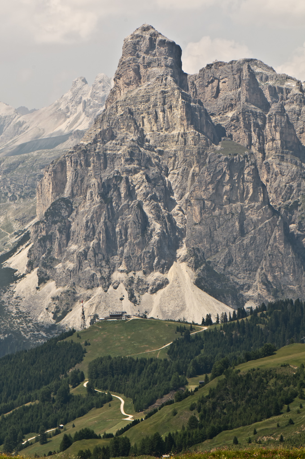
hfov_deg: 8.7
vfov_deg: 13.1
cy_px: 230
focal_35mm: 158
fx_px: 2007
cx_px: 152
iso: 200
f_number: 13
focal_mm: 105
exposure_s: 1/250
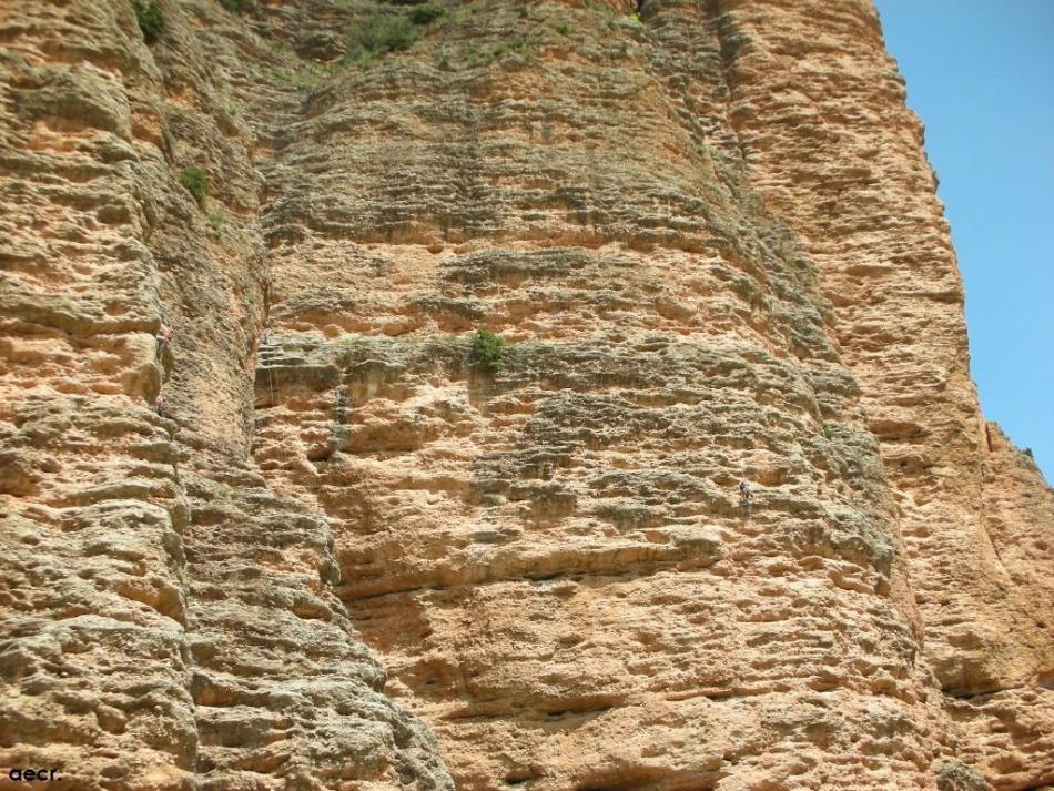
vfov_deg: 31.5
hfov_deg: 41.2
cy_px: 396
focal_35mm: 46
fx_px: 1401
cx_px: 527
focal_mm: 7.7
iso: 50
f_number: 3.5
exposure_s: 1/270
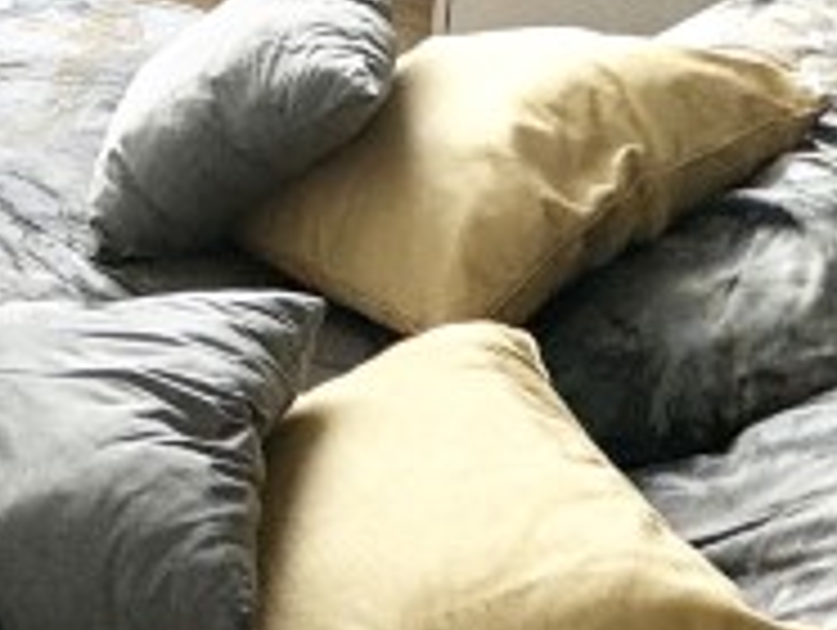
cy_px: -612
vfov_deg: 15.5
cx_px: -522
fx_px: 1864
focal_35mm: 77
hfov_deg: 20.4
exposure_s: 1/99
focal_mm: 2.22
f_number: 2.2
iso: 50
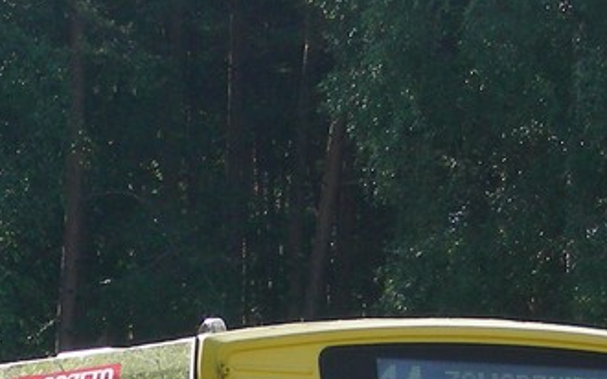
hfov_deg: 7.3
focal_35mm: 286
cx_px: 48
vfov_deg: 4.5
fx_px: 4730
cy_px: 699
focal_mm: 14.6
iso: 50
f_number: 4
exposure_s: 1/277
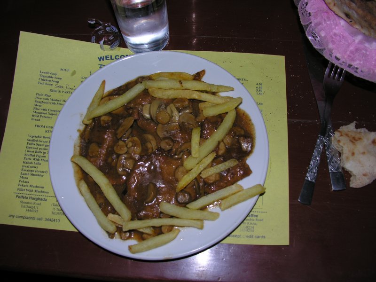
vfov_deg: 40.7
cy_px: 141
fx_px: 380
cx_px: 188
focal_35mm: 35
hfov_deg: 52.6
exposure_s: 1/60.1
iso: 50
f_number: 2.8
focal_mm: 8.9
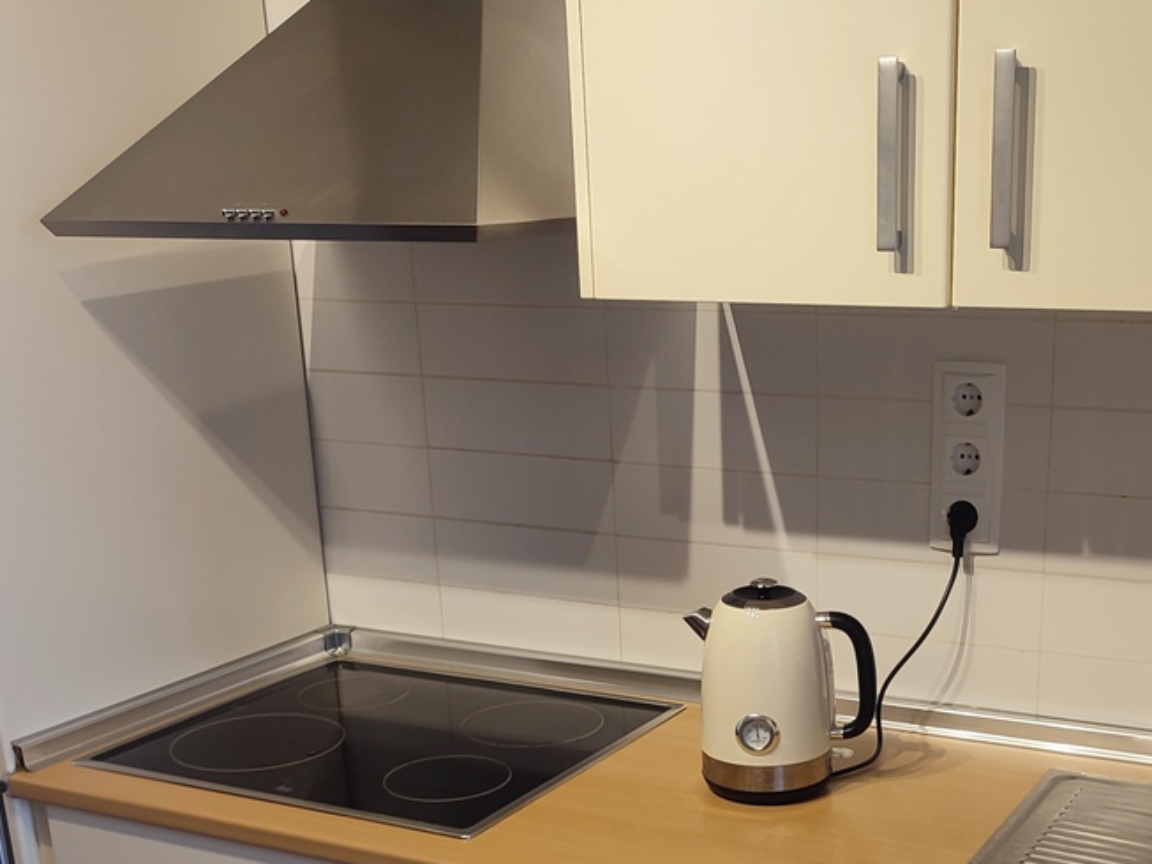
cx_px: 774
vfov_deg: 28.8
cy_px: 739
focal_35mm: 49
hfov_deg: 38.4
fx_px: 1631
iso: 156
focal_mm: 6.04
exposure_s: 1/33
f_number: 1.9
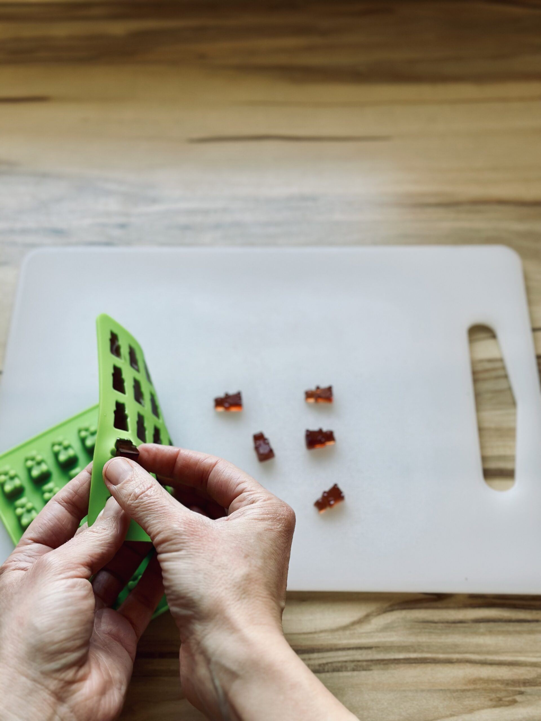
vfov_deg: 39.7
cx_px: 270
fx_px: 1000
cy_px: 360
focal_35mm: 48
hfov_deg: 30.3
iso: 100
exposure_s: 1/121
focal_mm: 6.86
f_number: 1.78
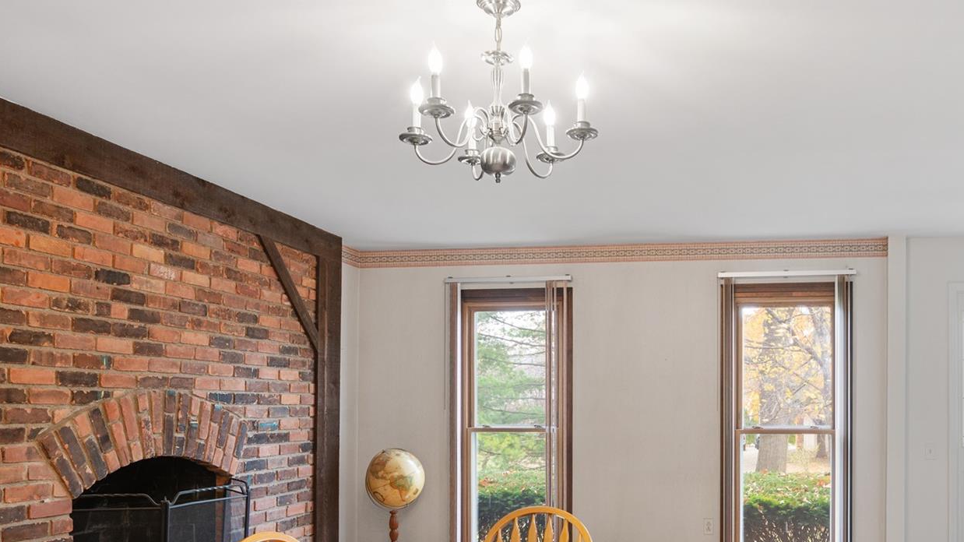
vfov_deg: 22.7
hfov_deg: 39.2
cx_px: 671
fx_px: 1329
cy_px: 432
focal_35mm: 52
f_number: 9
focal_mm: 30
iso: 320
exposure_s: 1/1.25
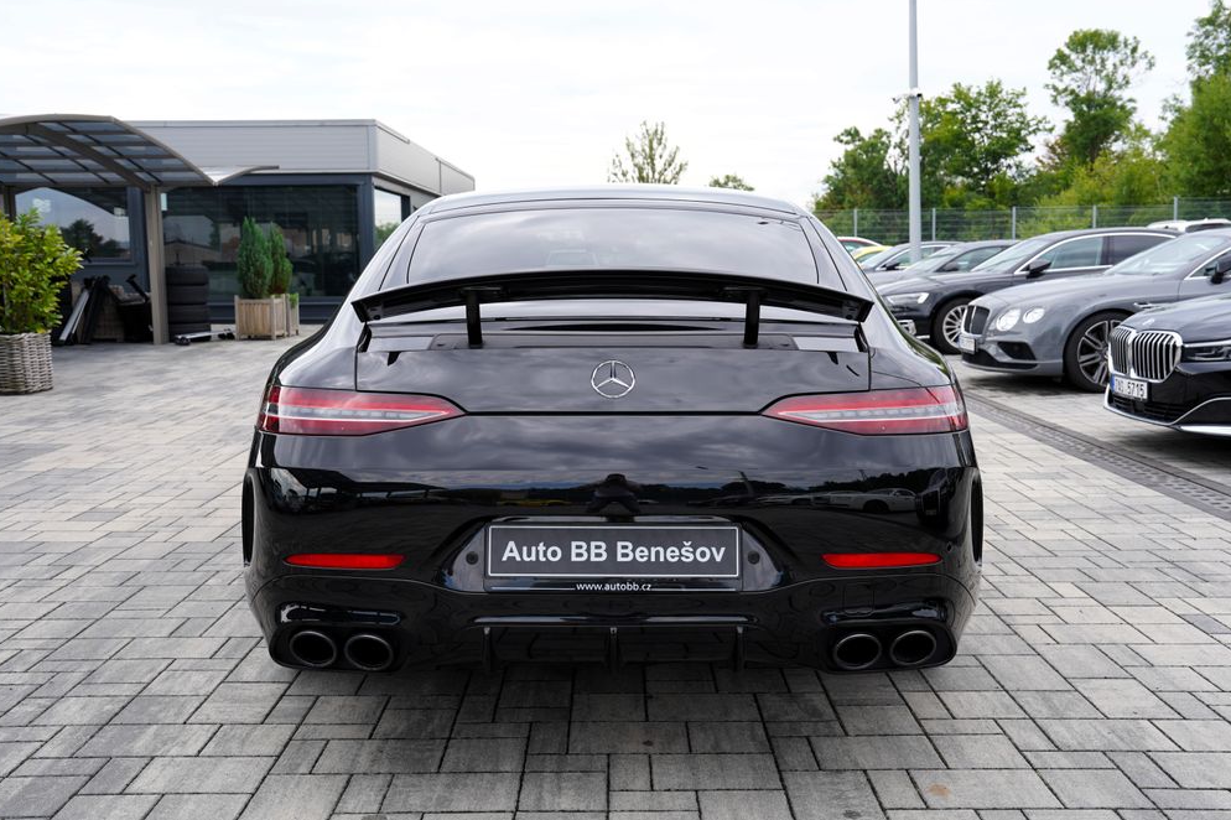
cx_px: 619
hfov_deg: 55.8
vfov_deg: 38.9
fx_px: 1162
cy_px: 399
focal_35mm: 34
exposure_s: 1/160
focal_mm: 33
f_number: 5.6
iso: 100
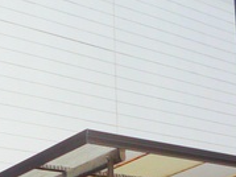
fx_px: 879
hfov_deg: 14.9
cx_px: -30
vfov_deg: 11.4
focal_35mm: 129
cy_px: 146
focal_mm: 5.9
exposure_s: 1/800
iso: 100
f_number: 4
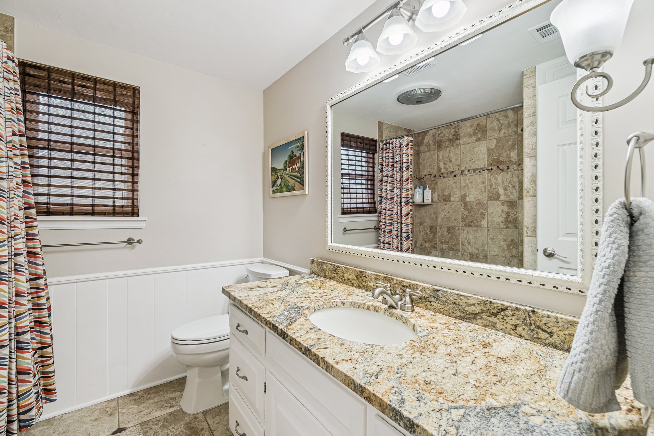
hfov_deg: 100.4
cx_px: 327
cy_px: 218
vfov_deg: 77.3
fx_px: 272
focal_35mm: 15
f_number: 6.3
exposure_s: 1/50
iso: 200
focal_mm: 10
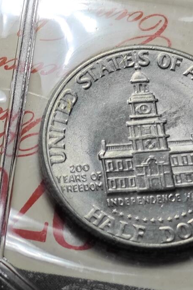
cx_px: 24
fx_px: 1102
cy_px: 196
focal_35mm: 137
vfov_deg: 14.9
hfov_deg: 10.0
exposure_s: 1/103
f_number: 1.6
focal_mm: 5.84
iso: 50
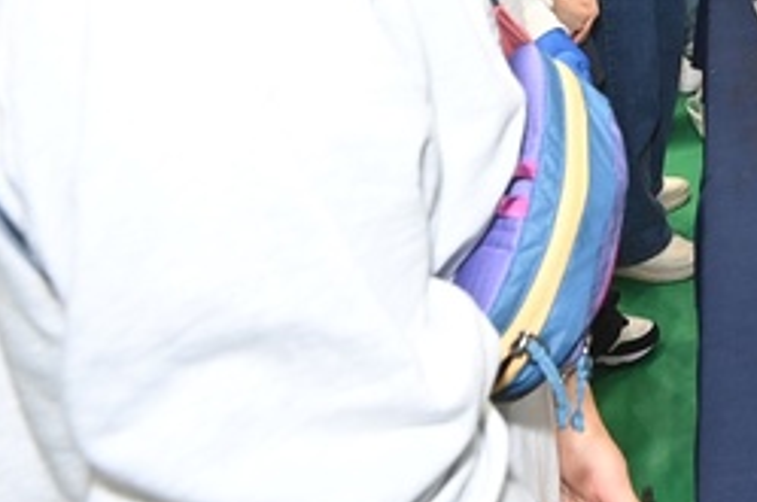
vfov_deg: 30.4
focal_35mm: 36
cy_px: -122
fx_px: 756
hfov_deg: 36.8
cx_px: 959
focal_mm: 14
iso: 1600
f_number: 6.3
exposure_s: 1/250
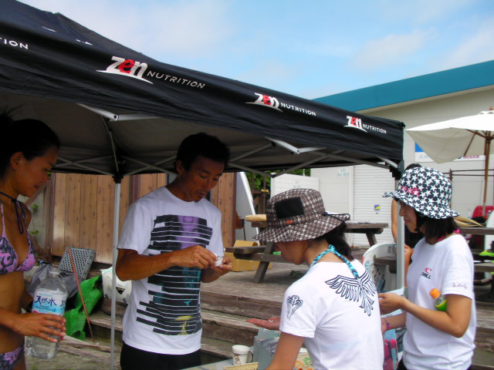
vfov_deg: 37.7
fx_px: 542
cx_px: 247
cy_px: 185
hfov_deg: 49.0
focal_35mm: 38
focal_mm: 6.3
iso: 50
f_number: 4
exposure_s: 1/357
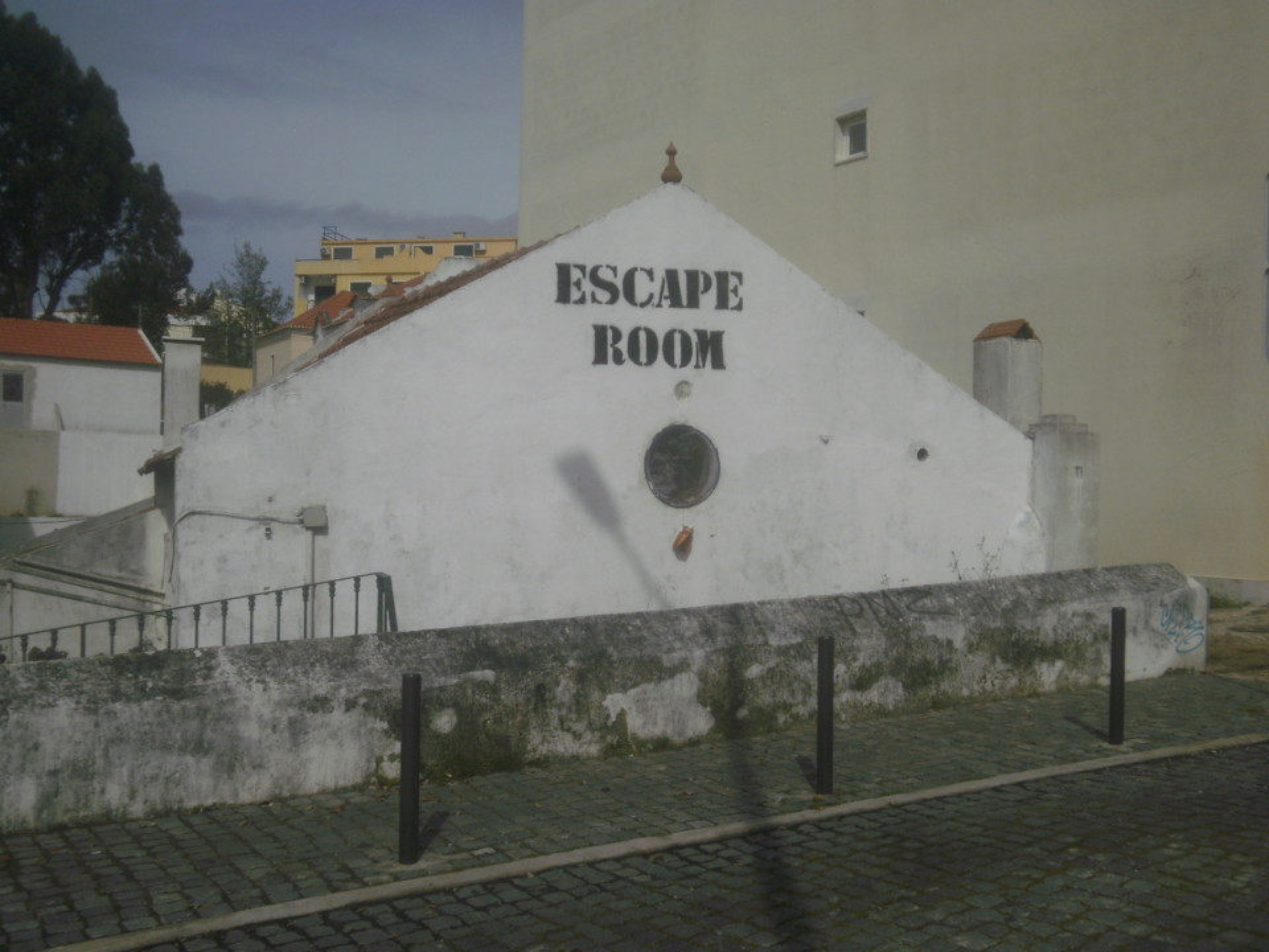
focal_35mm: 37
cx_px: 634
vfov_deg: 38.7
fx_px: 1356
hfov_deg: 50.1
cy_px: 476
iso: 100
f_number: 9.3
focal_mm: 6.51
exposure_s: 1/640
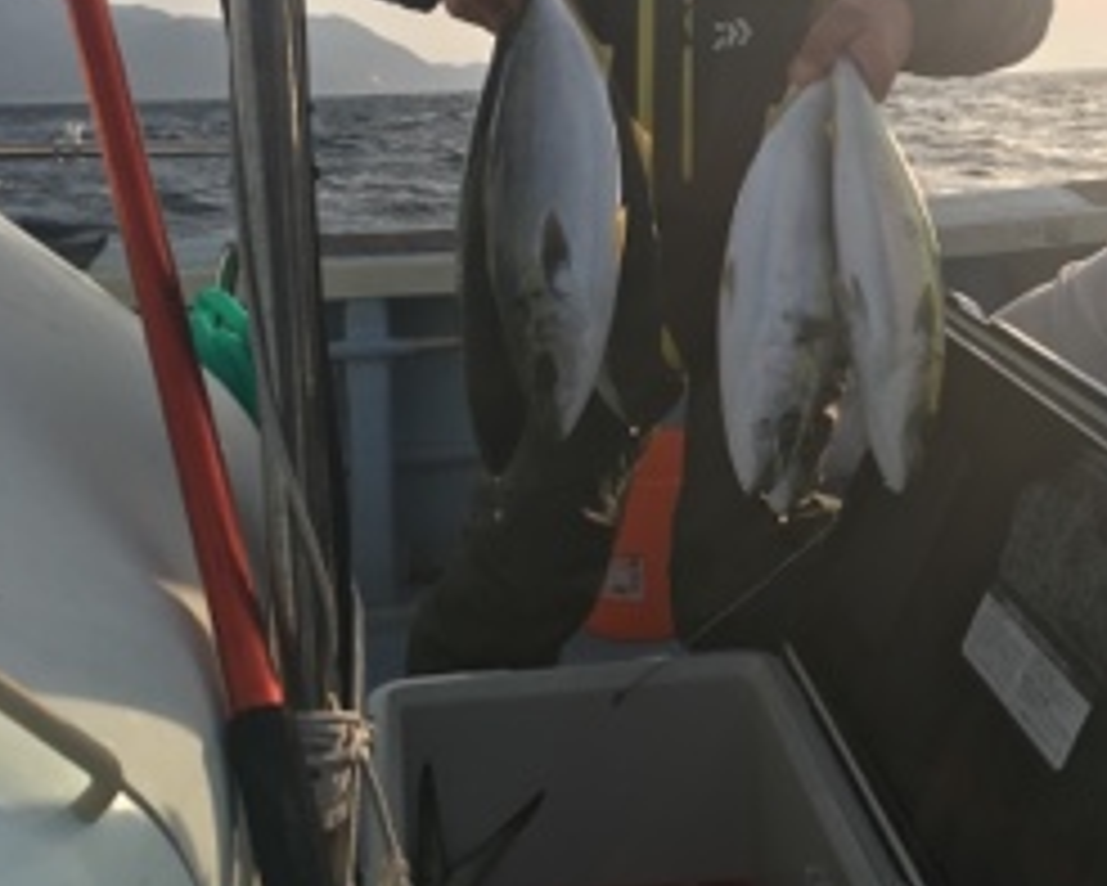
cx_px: 652
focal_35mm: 46
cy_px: 405
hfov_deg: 40.2
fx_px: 1508
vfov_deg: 32.7
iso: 25
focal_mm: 4.15
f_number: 2.2
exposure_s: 1/1350
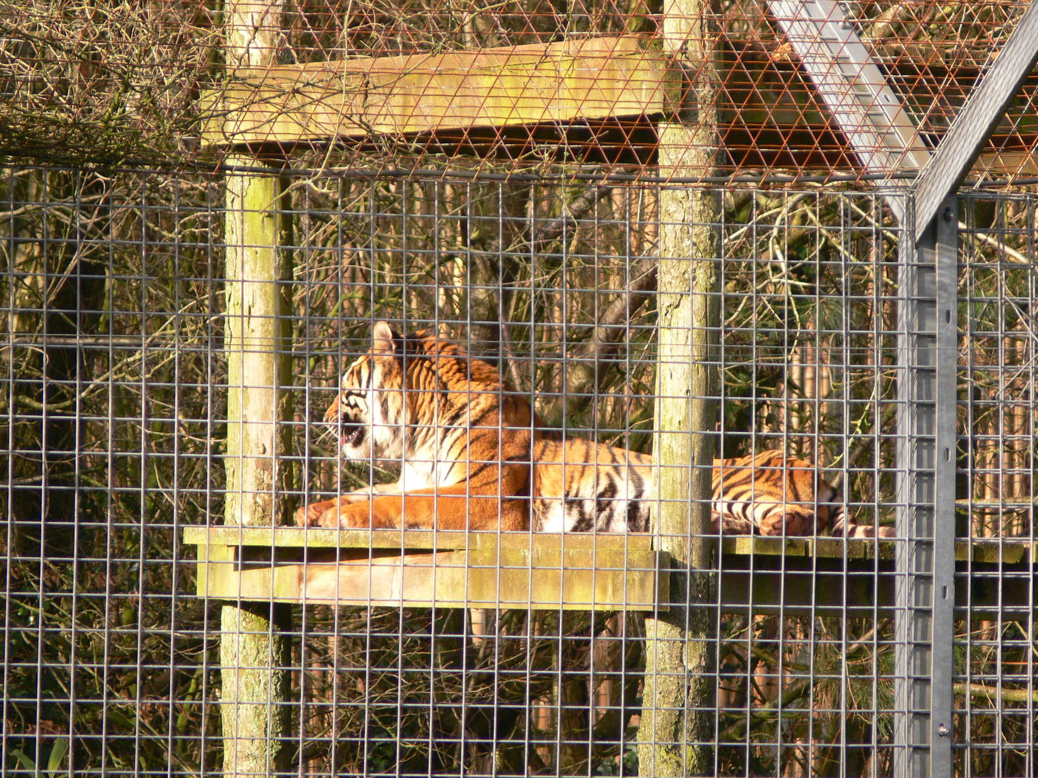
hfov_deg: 4.7
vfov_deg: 3.5
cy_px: 389
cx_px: 519
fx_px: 12594
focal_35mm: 420
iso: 100
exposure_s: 1/400
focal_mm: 88.8
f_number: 3.7
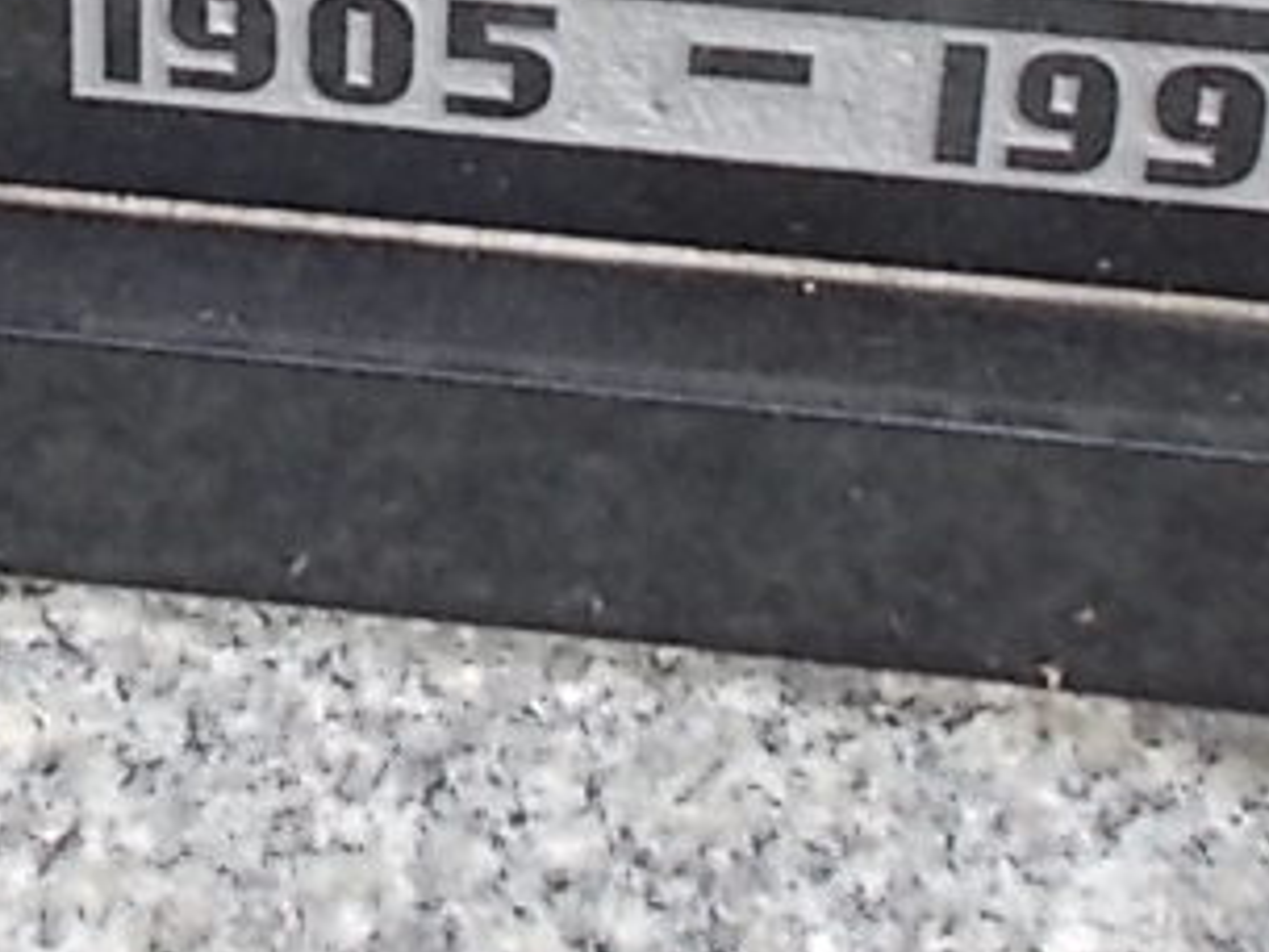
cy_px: -835
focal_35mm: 137
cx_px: -54
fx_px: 5022
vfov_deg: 10.1
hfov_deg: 14.1
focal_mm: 4.6
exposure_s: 1/160
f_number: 8
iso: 80
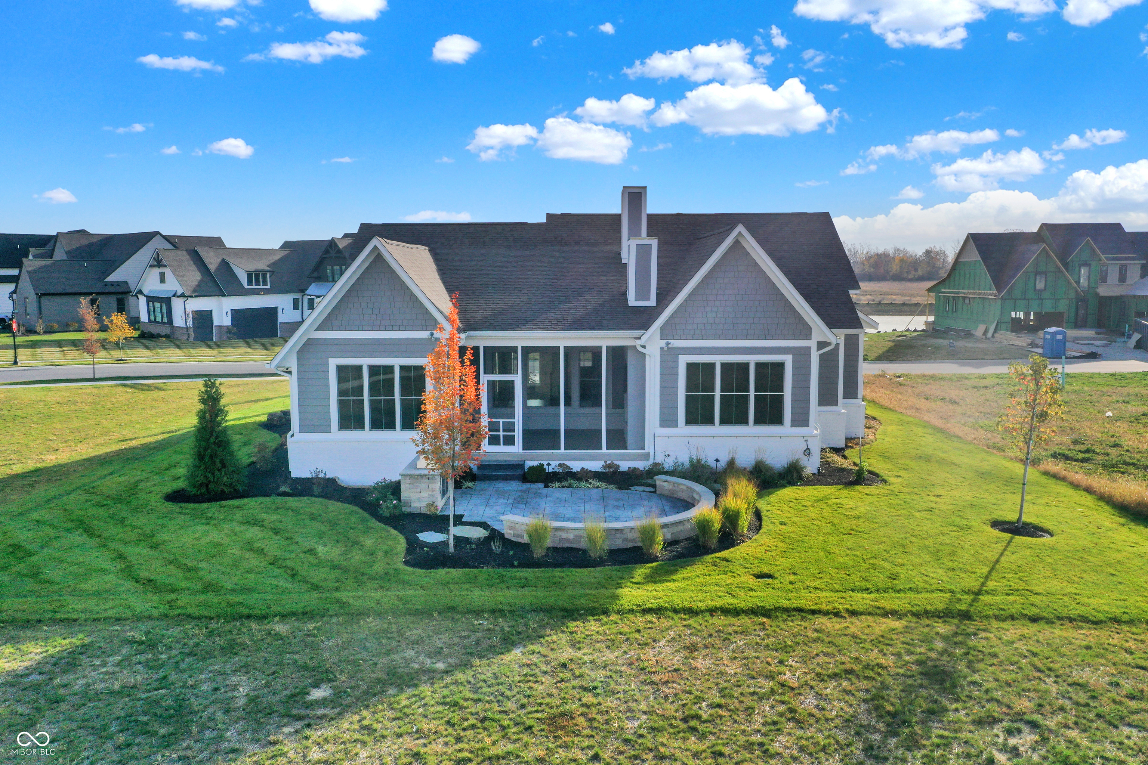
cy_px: 382
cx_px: 574
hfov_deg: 65.5
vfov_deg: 46.4
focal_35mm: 28
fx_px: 893
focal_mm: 10.26
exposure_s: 1/500
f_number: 7.1
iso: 100
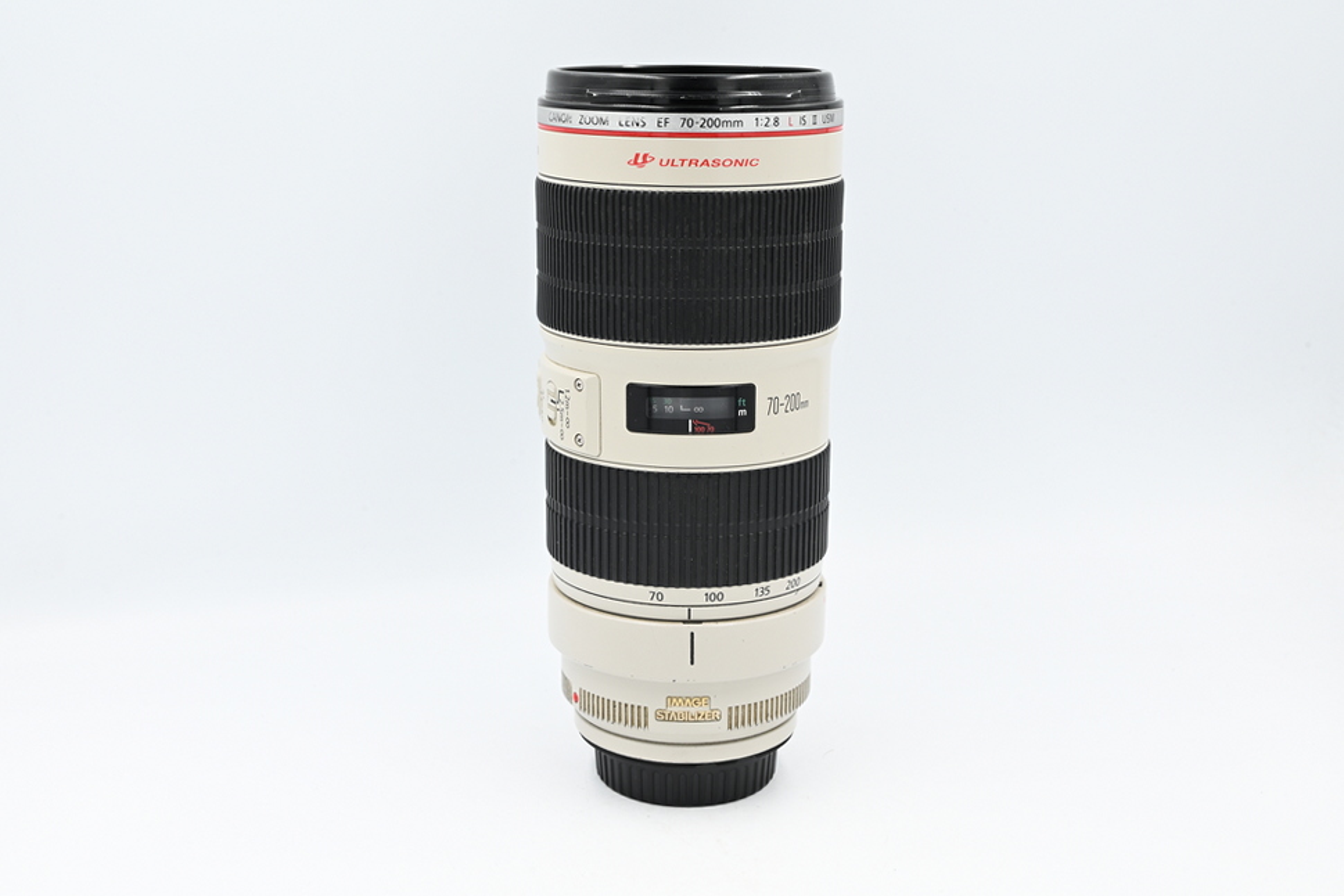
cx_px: 672
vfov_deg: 29.3
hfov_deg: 42.7
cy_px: 448
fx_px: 1717
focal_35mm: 46
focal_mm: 46
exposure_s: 1/20
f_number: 14
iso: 200
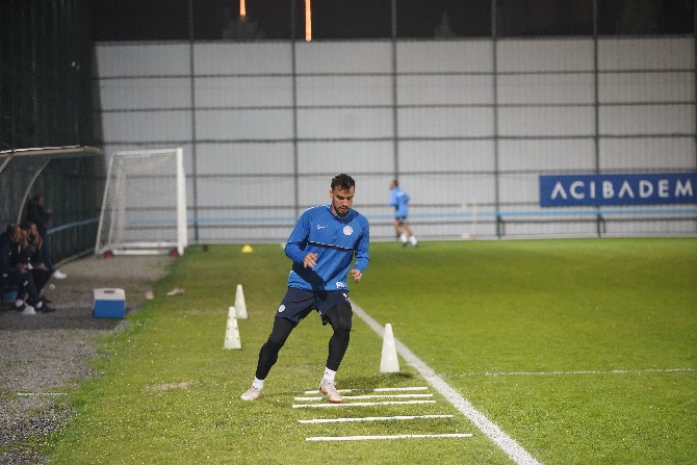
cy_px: 232
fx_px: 2614
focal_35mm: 135
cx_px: 348
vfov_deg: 10.2
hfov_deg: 15.2
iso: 4000
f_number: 3.2
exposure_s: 1/320
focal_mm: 135
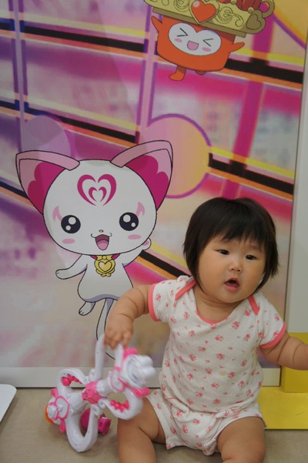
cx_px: 154
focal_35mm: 42
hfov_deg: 31.9
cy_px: 232
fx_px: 540
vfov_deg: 46.4
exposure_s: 1/50
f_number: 4
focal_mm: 28
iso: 250
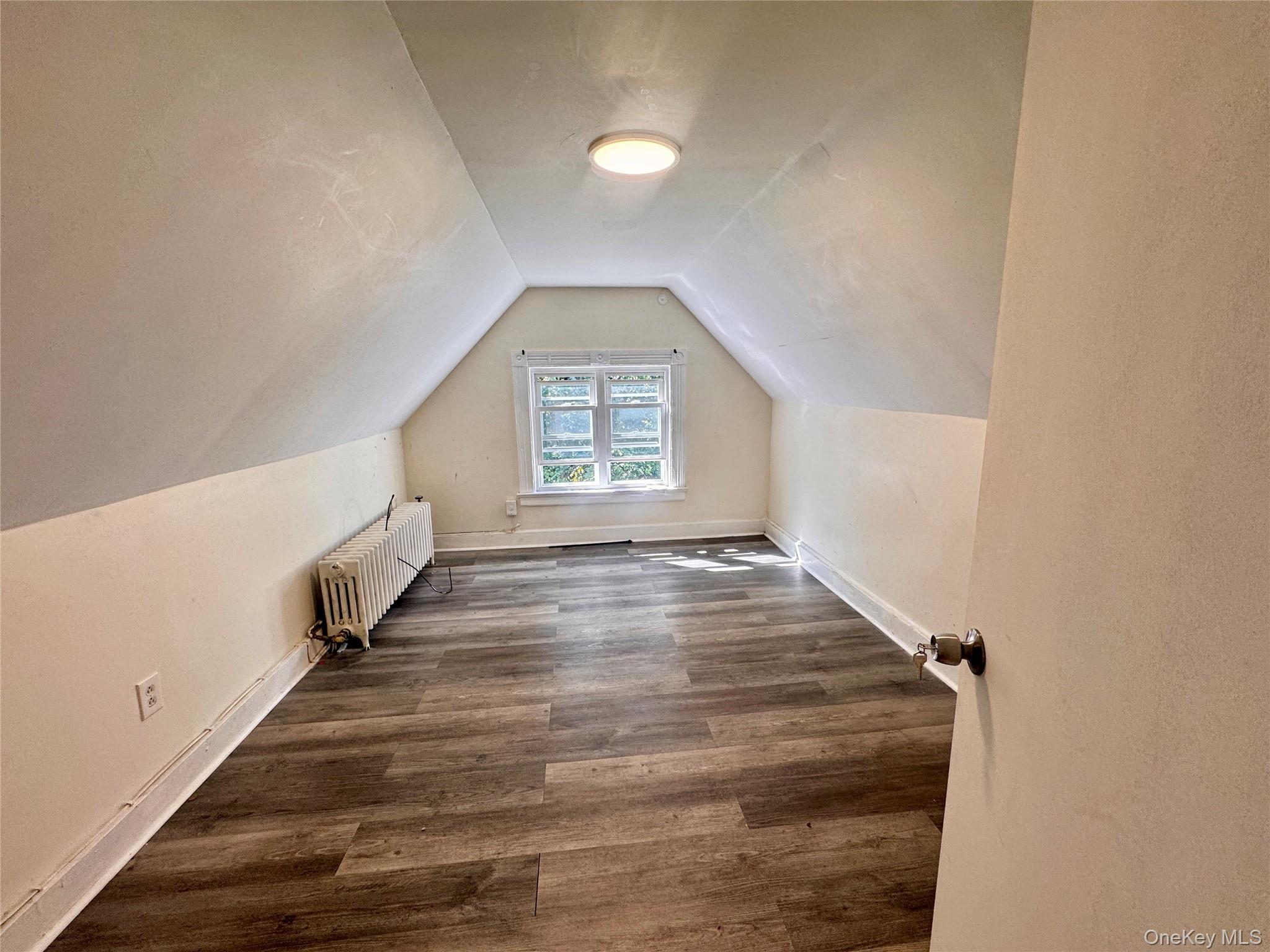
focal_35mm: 14
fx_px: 514
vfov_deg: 85.7
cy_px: 476
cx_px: 635
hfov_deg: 102.1
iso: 125
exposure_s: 1/120
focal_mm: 2.22
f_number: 2.2
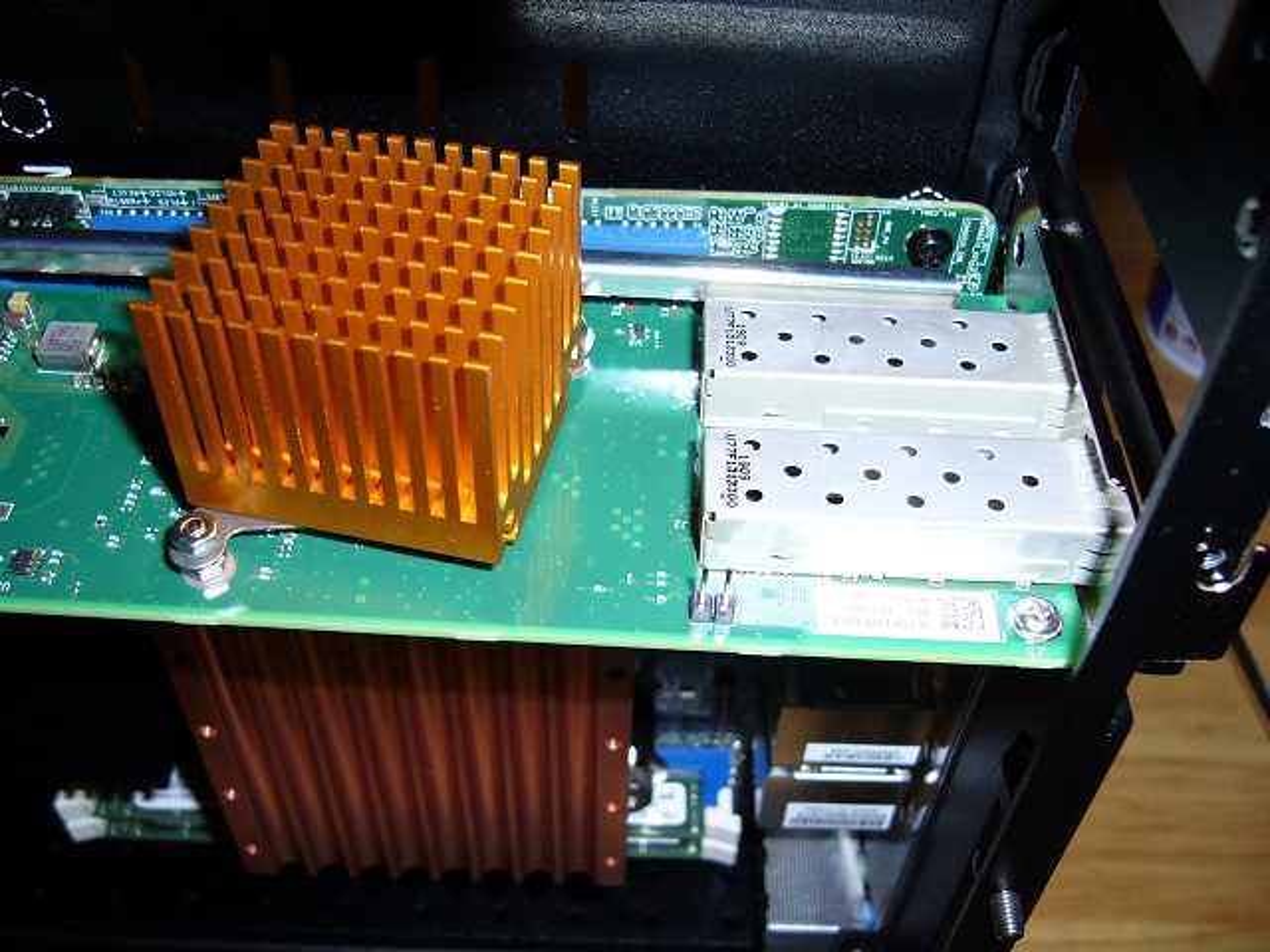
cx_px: 635
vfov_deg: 40.7
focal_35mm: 35
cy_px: 476
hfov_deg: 52.6
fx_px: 1284
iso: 80
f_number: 2.8
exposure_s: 1/30
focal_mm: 5.8
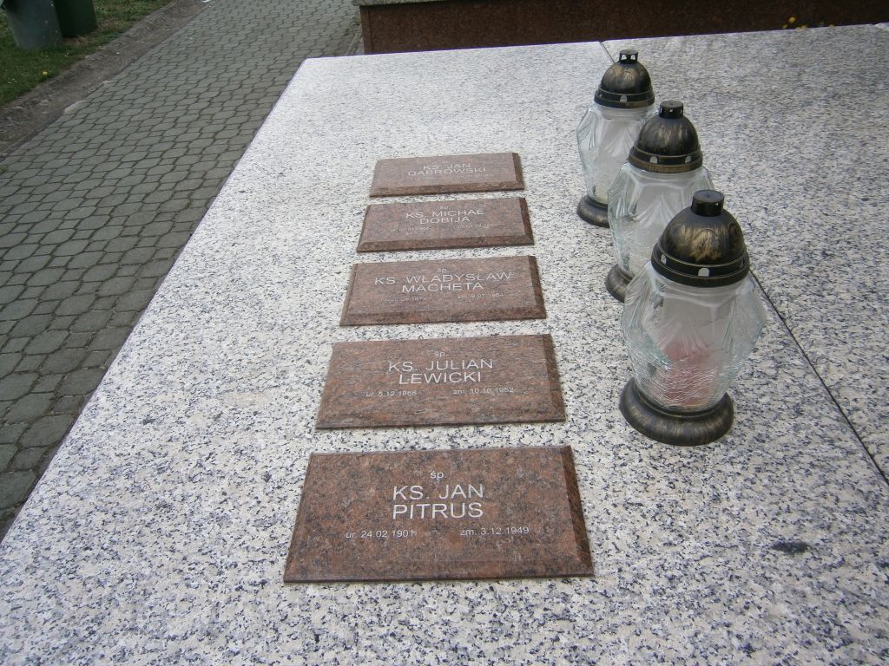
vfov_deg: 53.1
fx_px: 668
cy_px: 333
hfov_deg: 67.3
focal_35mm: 26
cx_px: 444
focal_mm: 4.7
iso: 80
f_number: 2.8
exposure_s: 1/1000
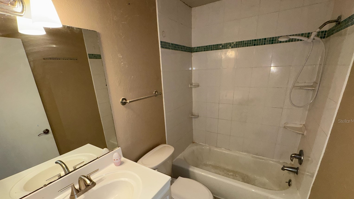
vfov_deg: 66.4
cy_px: 121
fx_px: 150
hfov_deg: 99.4
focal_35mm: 16
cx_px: 174
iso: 160
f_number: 2.2
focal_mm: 2.22
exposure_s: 1/60
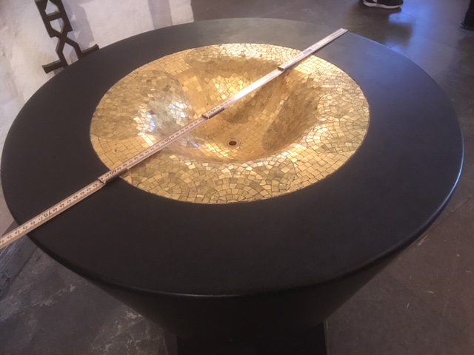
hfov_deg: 61.7
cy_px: 178
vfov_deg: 48.2
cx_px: 237
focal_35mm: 29
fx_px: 397
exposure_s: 1/17
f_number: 2.2
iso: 320
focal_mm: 4.15
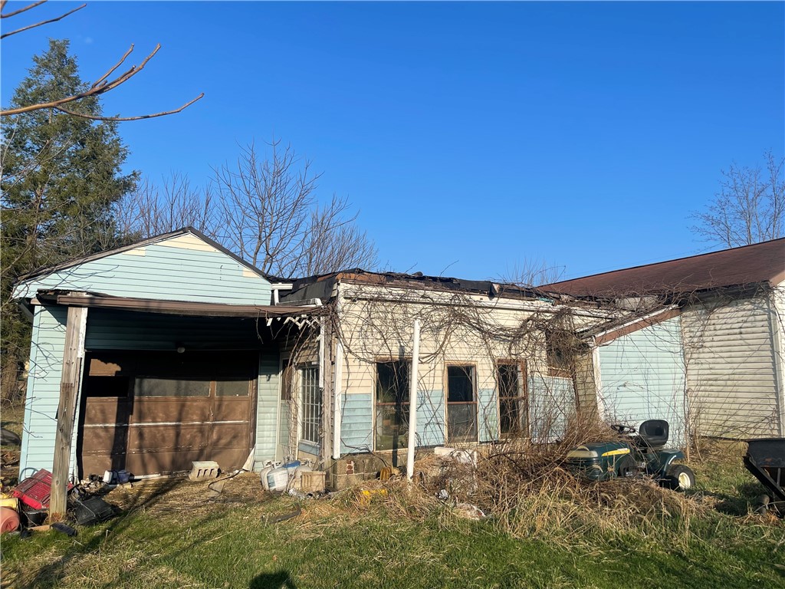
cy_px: 294
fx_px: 567
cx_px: 392
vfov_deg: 54.9
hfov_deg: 69.4
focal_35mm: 25
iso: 32
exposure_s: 1/3663
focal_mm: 5.1
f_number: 1.6
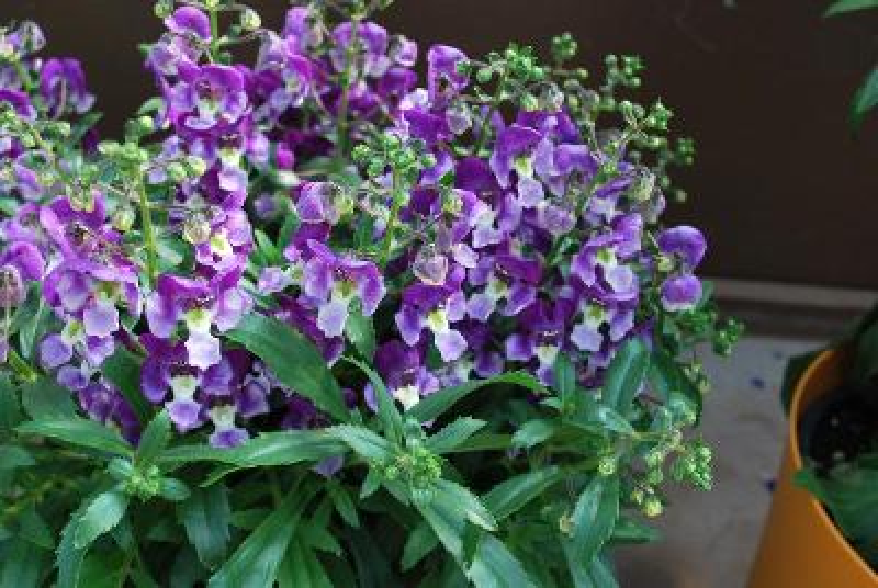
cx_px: 439
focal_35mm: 42
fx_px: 1026
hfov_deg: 46.3
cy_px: 294
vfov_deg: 32.0
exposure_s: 1/60
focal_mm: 28
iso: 200
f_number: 8
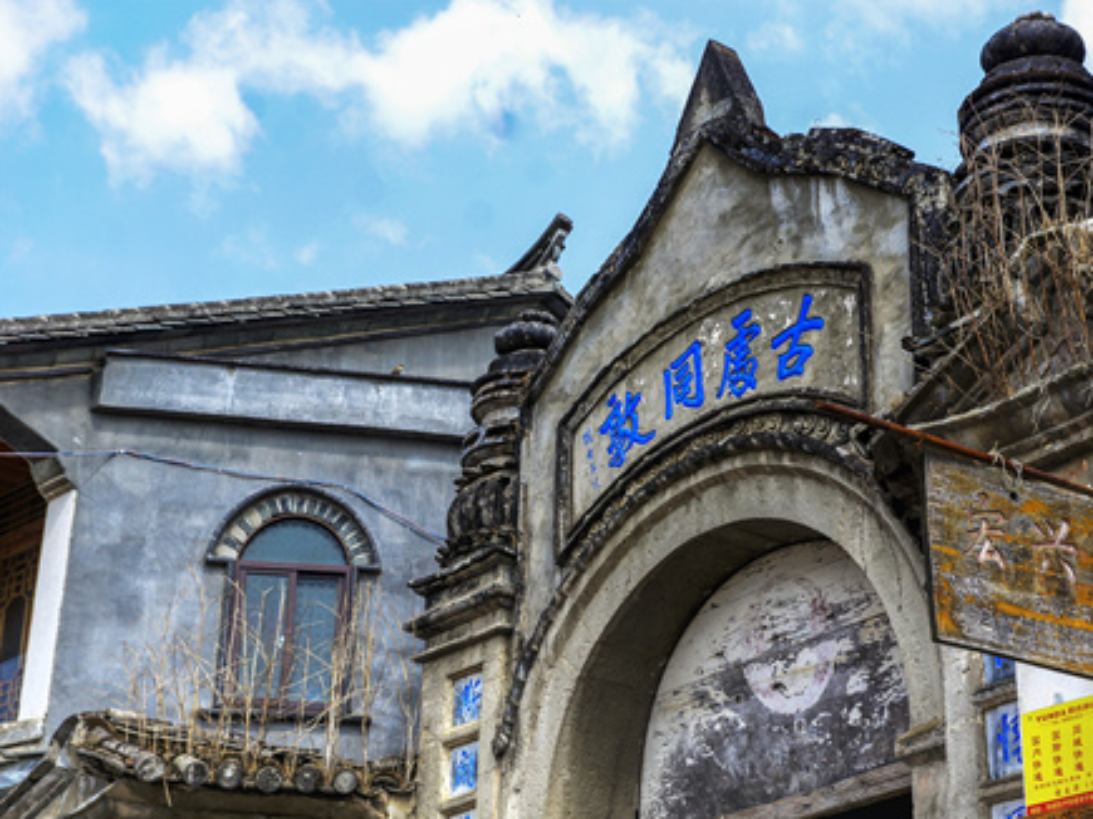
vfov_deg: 19.7
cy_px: 407
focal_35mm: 75
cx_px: 621
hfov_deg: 26.1
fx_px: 2353
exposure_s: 1/400
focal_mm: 45
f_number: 5.6
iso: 200
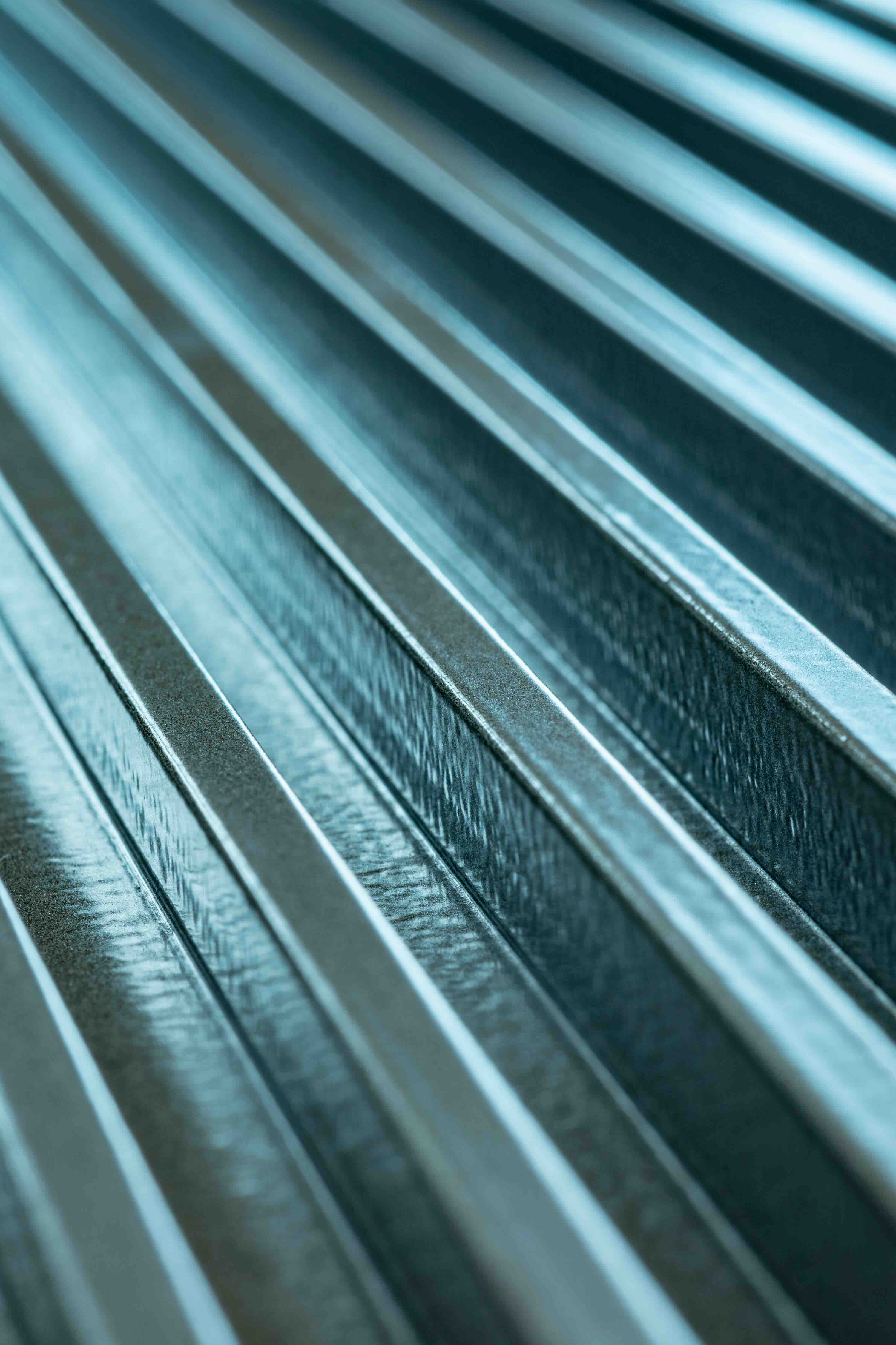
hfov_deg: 15.2
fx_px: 3360
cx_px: 453
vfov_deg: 22.6
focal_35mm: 90
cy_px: 672
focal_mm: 60
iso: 100
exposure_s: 1/4
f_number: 20
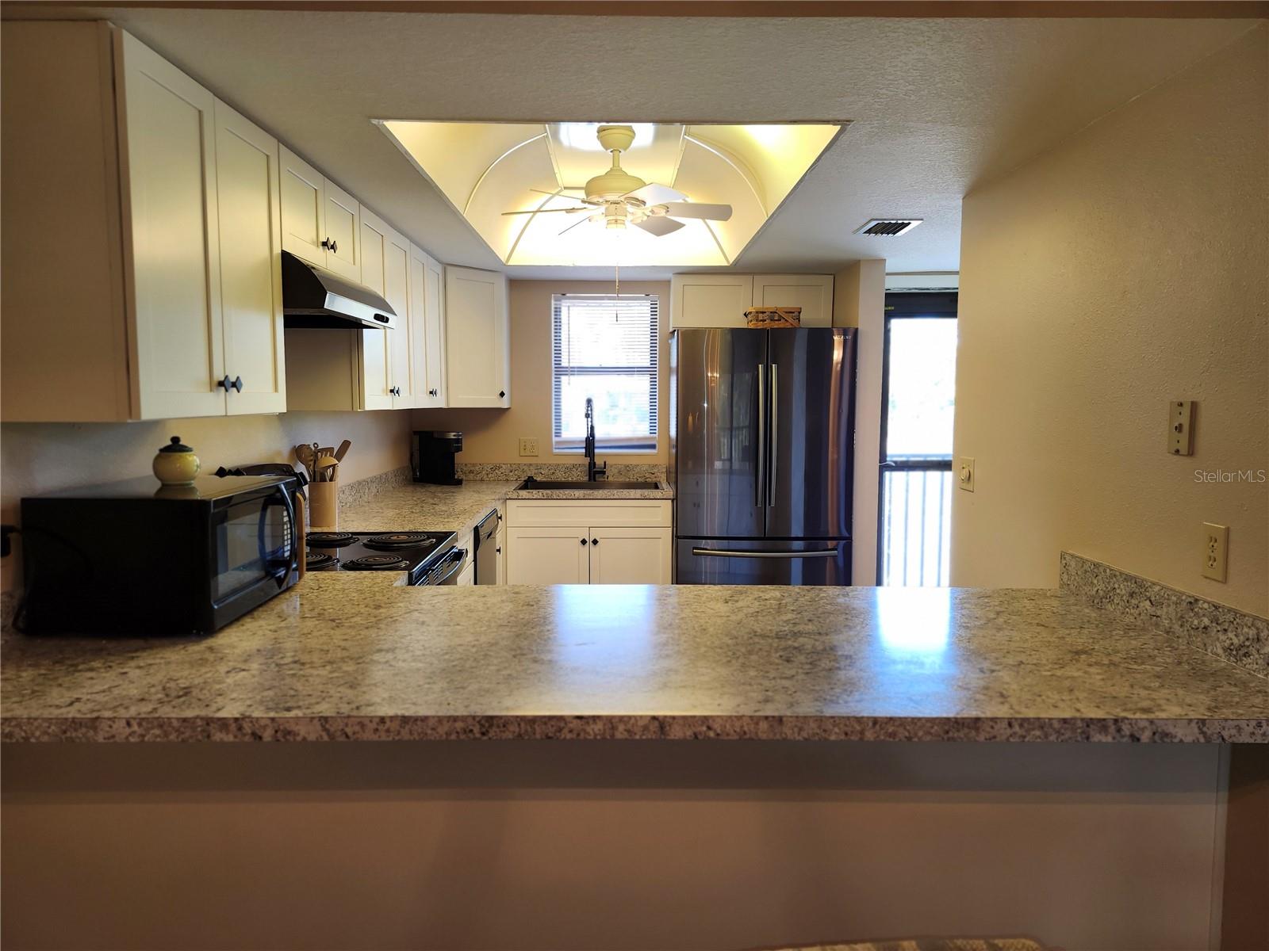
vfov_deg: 58.9
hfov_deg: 73.9
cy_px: 476
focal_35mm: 23
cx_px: 634
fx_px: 843
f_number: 1.8
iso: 160
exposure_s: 1/120
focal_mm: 5.54
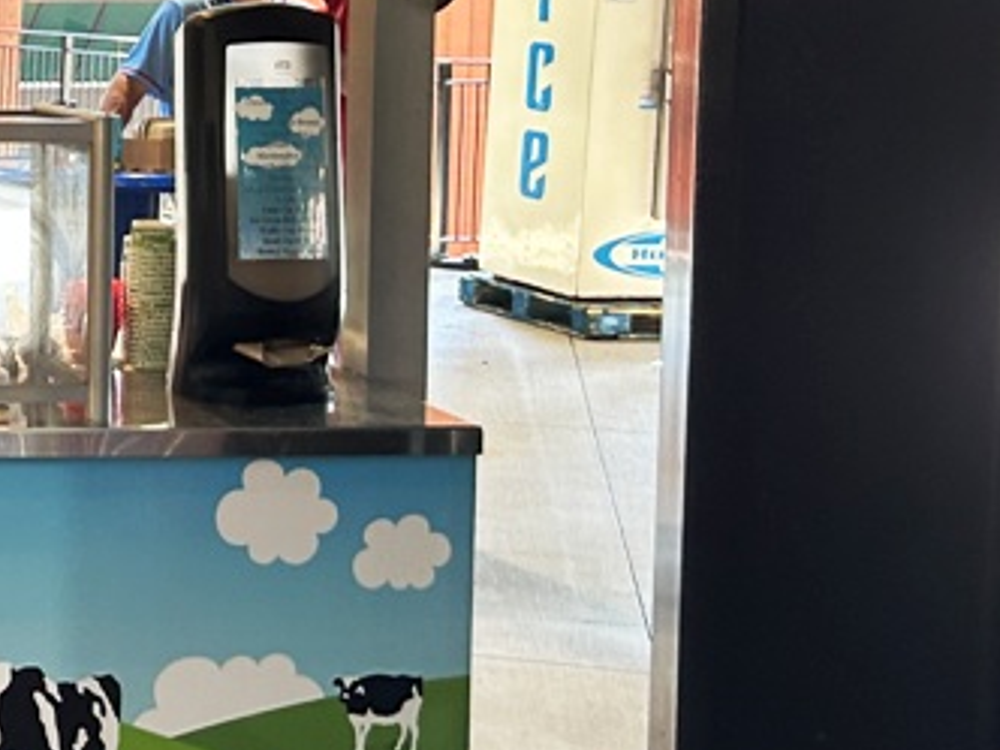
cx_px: -551
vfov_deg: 17.8
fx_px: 2369
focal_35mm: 82
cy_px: 99
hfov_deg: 20.1
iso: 160
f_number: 1.5
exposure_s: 1/60
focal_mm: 5.7
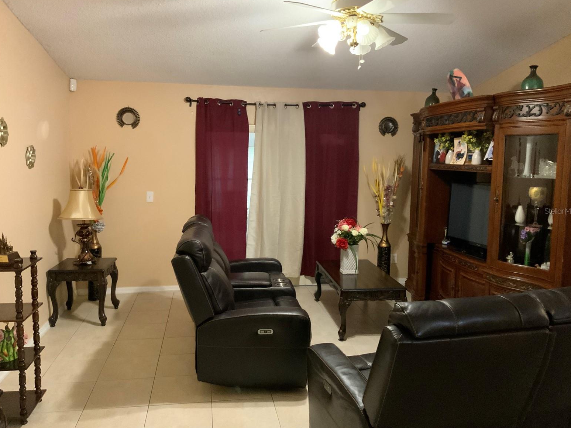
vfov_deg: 46.8
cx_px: 284
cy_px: 211
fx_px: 495
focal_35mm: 30
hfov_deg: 60.0
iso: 320
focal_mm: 3
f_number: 1.8
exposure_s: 1/25
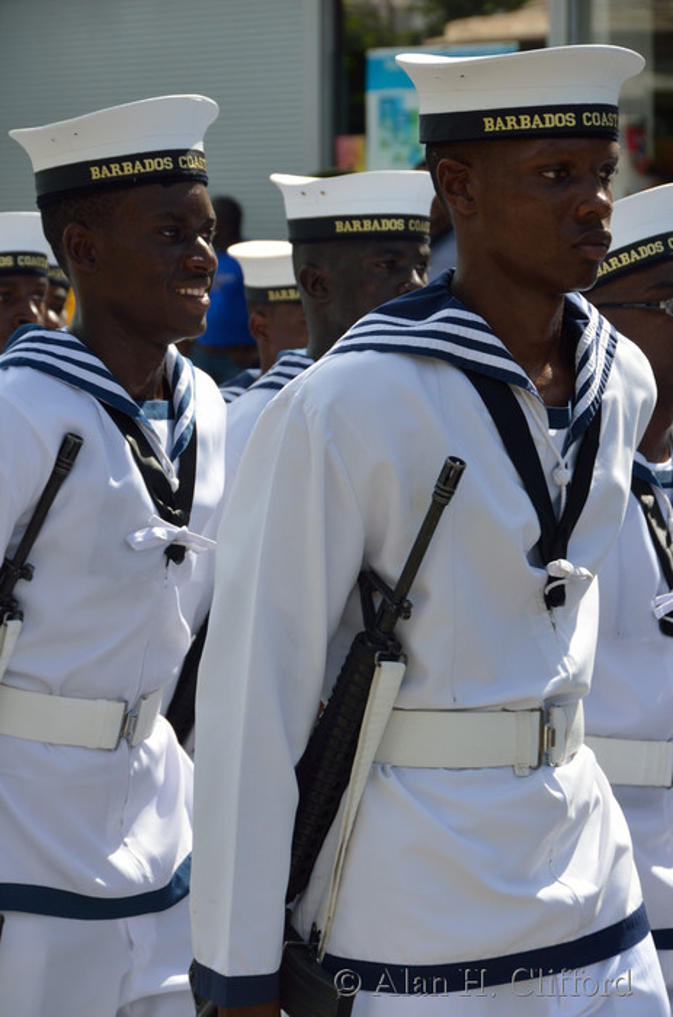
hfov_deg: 8.7
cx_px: 336
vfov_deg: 13.1
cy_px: 508
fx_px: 4440
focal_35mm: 158
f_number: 8
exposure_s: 1/200
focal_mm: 105
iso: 100
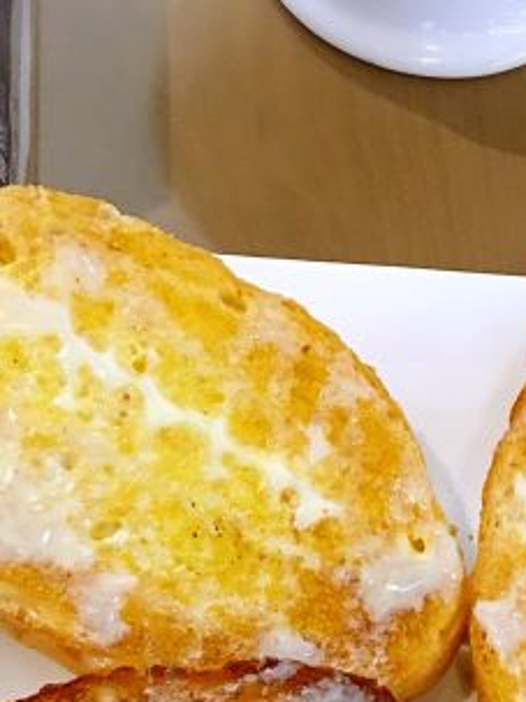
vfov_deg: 26.5
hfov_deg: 21.7
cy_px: 792
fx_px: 1358
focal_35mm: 67
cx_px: 386
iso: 100
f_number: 2.2
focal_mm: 4.15
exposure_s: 1/17
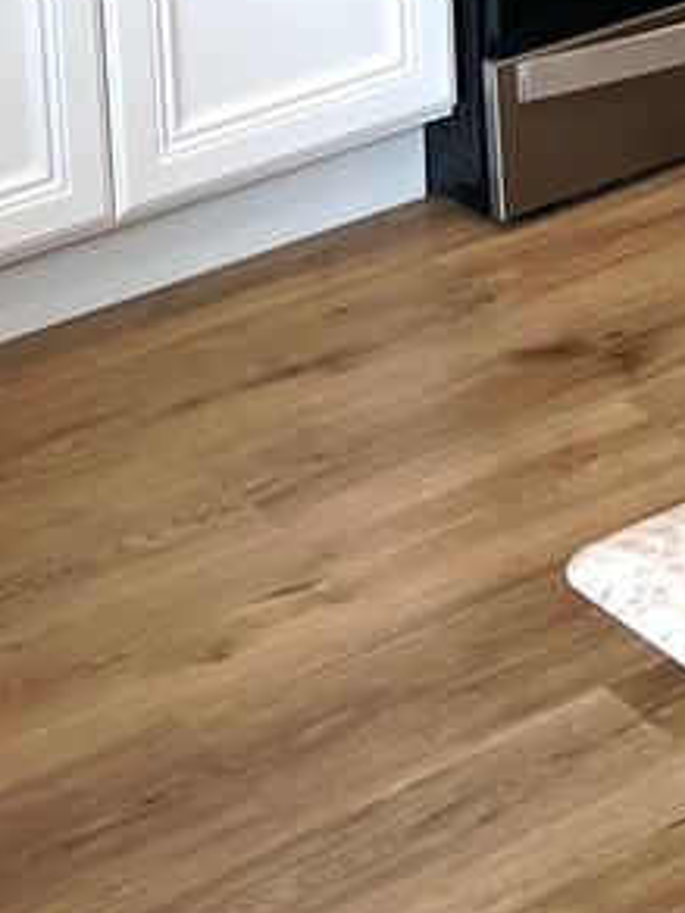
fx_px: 3615
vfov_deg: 13.0
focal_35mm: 137
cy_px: -747
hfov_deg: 10.6
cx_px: 898
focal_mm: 5.7
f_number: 1.5
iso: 64
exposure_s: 1/120
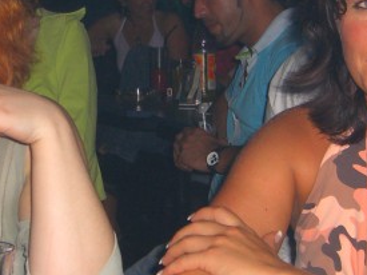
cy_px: 143
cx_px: 141
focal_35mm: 134
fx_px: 1420
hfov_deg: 14.7
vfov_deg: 11.1
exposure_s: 1/60
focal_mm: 9.5
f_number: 3.1
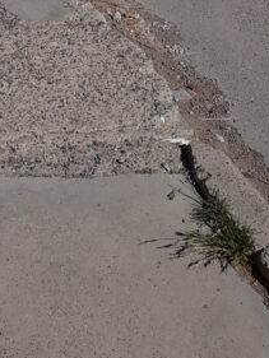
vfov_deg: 17.2
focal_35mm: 96
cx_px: -34
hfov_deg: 15.0
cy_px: -260
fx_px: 994
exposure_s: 1/3774
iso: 40
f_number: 1.9
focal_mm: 3.6
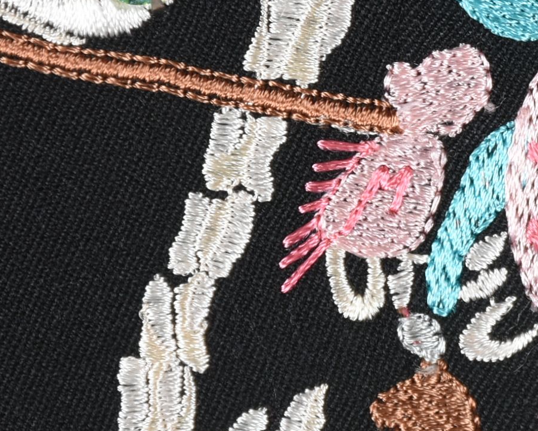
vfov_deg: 2.4
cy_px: 98
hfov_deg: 3.0
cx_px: 630
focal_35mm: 654
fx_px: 10416
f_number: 11
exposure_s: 1/125
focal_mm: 140
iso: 200
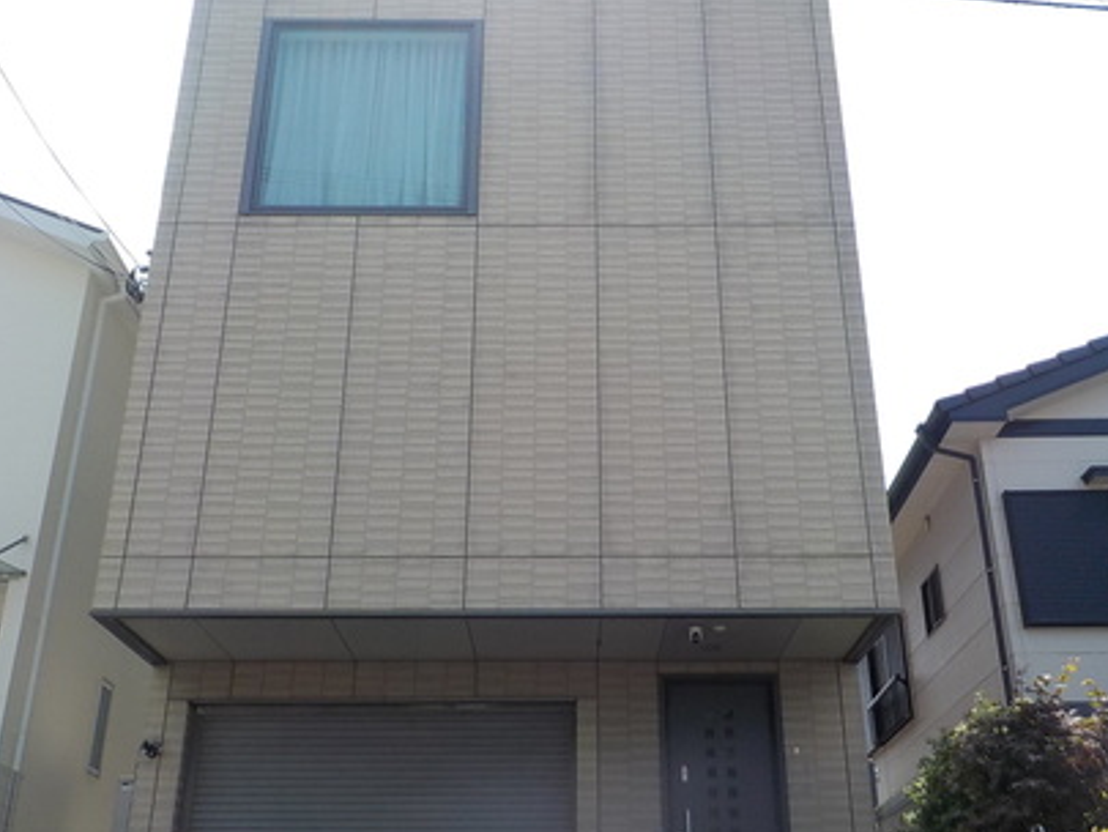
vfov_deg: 38.7
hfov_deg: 50.1
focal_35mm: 37
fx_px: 1185
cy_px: 398
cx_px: 585
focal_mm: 4.1
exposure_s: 1/800
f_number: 3.3
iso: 125
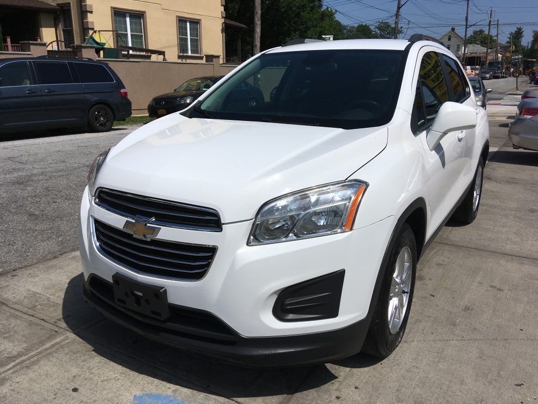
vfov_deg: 48.2
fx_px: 451
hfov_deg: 61.7
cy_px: 202
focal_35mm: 29
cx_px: 269
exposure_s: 1/5917
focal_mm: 4.15
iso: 25
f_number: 2.2
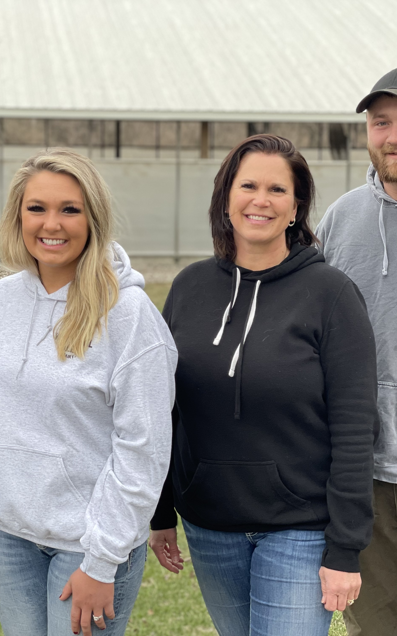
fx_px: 1281
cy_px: 317
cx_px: 147
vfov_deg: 27.8
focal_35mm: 74
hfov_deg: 17.6
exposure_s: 1/122
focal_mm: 6
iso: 64
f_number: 2
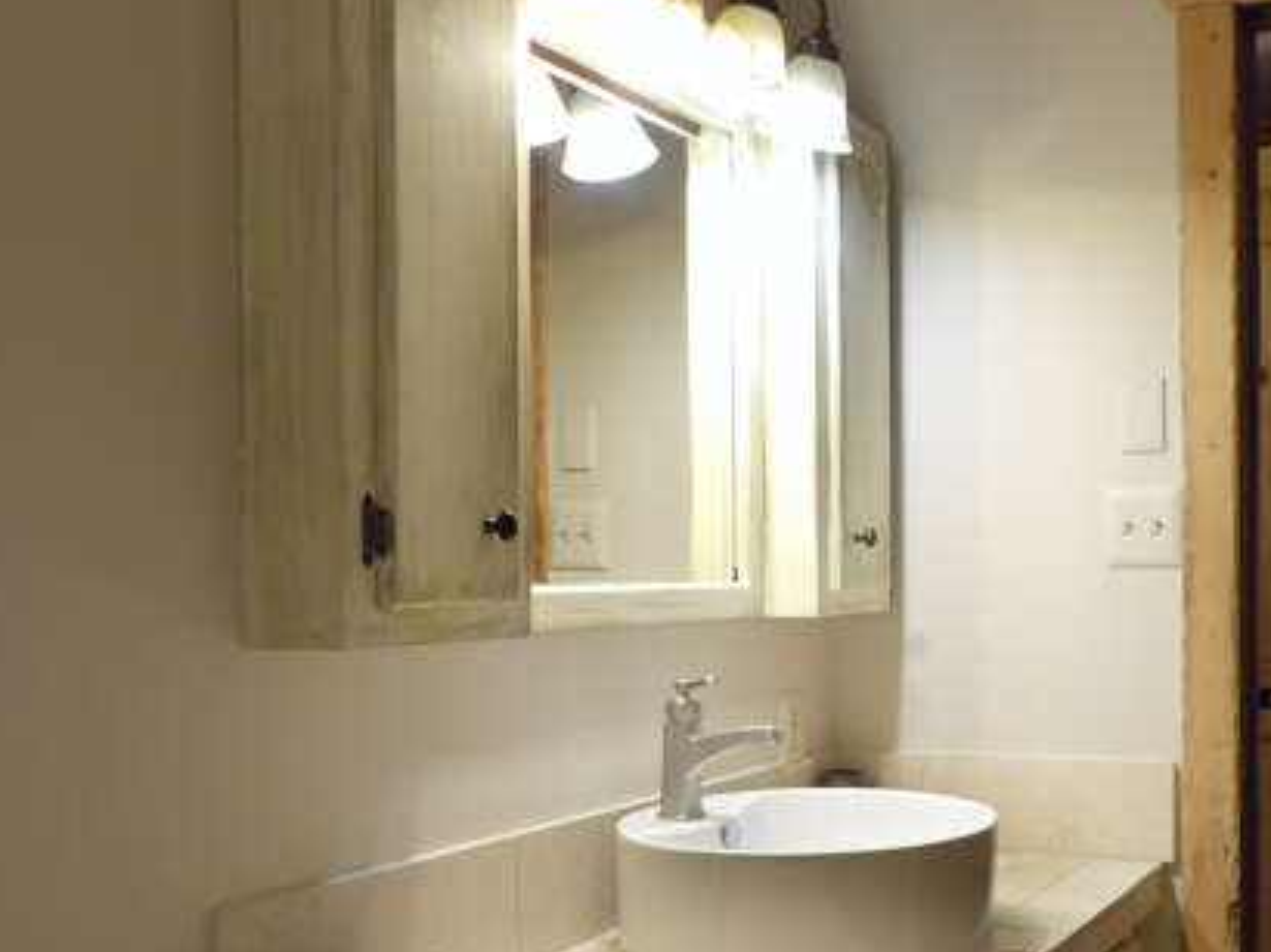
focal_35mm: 40
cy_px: 564
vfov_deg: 35.8
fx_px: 1468
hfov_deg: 44.8
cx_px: 990
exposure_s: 1/33
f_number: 3.2
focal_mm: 4.3
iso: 134
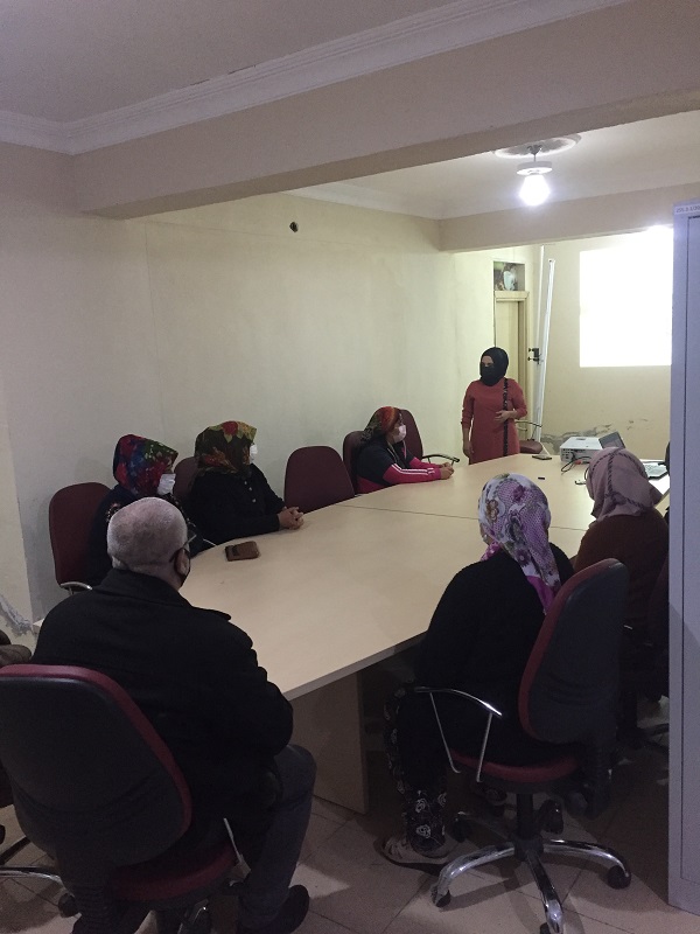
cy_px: 467
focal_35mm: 29
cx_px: 350
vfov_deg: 61.7
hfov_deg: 48.2
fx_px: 782
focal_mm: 4.15
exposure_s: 1/25
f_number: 2.2
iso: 250
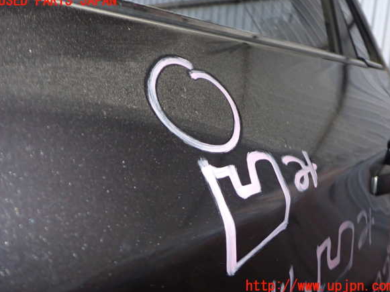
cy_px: 144
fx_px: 349
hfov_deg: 58.4
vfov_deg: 45.4
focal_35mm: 31
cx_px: 196
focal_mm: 5.4
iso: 640
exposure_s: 1/30
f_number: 6.3
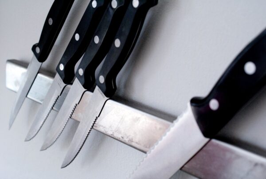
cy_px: 90
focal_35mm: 60
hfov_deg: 33.4
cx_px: 133
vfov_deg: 22.7
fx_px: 444
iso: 400
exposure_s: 1/25
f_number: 5.6
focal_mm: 40
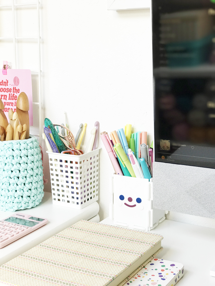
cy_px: 143
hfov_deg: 25.7
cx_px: 108
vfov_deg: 33.8
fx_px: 472
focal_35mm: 57
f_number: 2.8
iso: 25
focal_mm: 6.6
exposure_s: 1/50
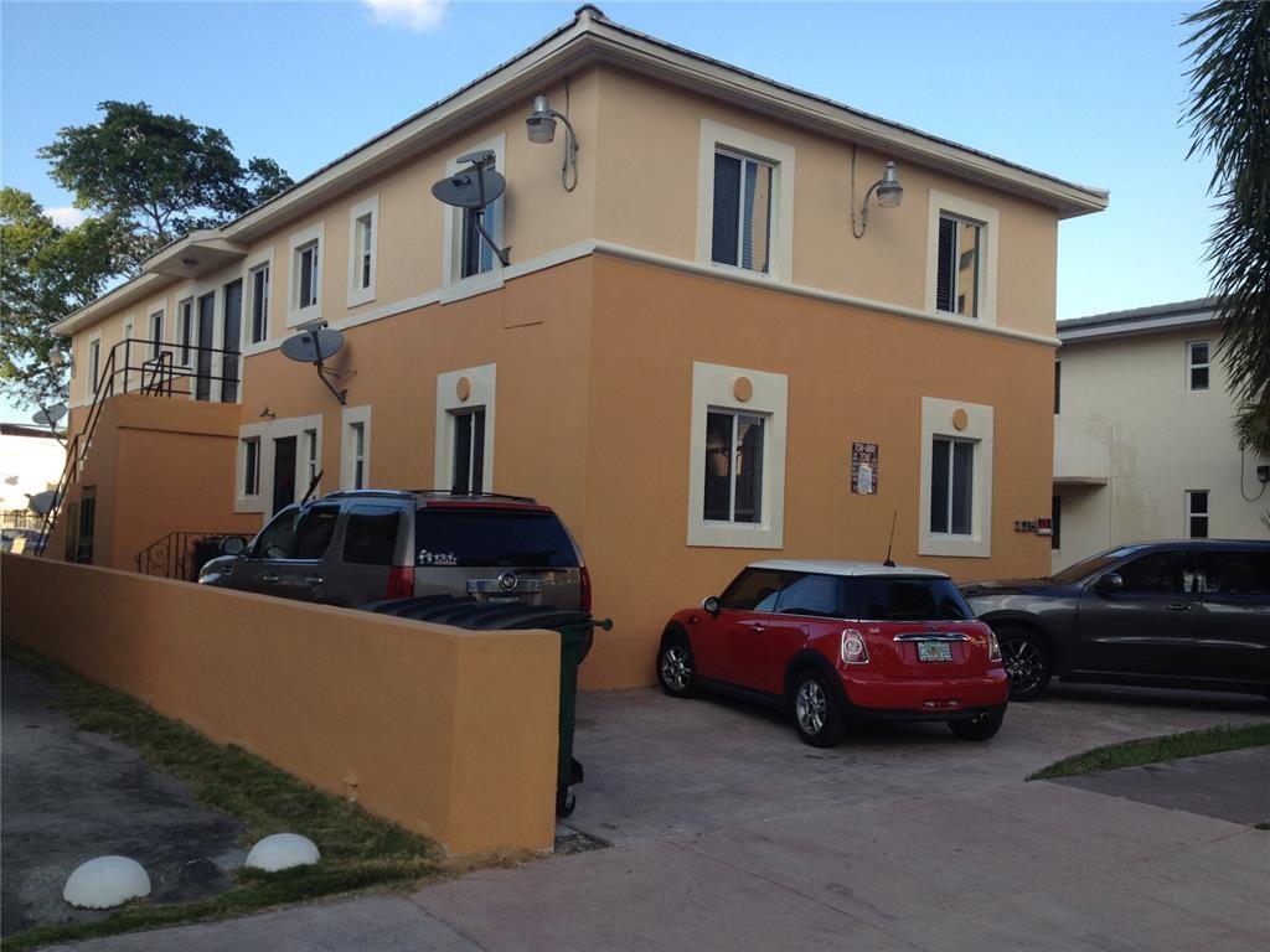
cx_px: 635
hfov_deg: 52.6
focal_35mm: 35
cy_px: 476
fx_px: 1284
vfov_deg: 40.7
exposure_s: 1/497
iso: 50
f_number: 2.4
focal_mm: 4.28
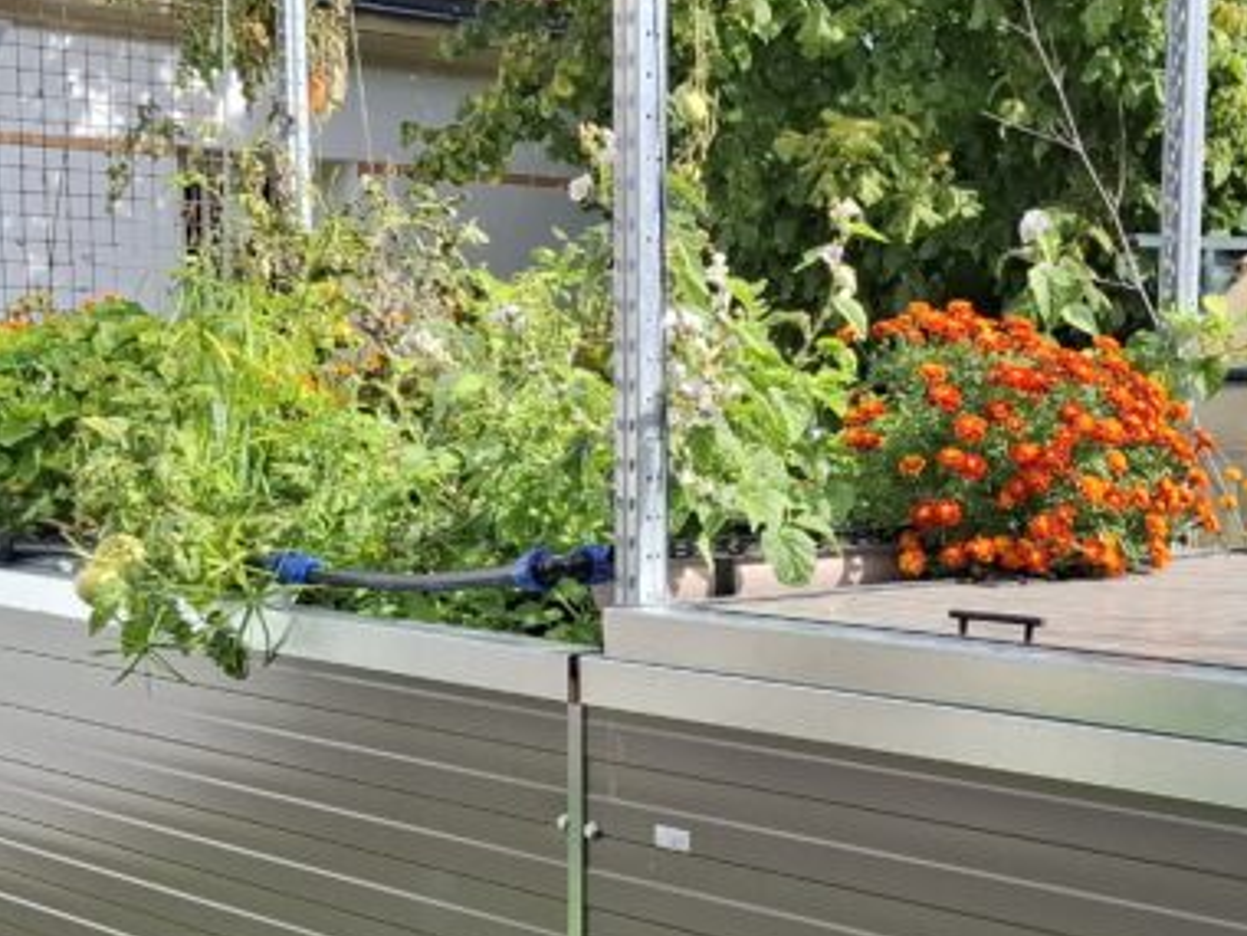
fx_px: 2233
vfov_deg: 23.5
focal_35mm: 62
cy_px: 637
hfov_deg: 30.7
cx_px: 935
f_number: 1.8
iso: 50
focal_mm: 5.54
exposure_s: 1/1597
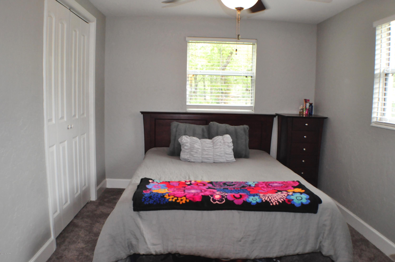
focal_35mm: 36
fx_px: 394
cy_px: 131
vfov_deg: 36.8
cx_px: 198
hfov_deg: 53.2
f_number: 8
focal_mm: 24
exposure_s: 1/60
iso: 1600
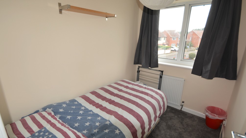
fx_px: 104
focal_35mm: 16
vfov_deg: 67.0
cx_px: 121
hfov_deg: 99.4
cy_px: 67
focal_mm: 10
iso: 200
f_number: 5.6
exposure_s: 1/125
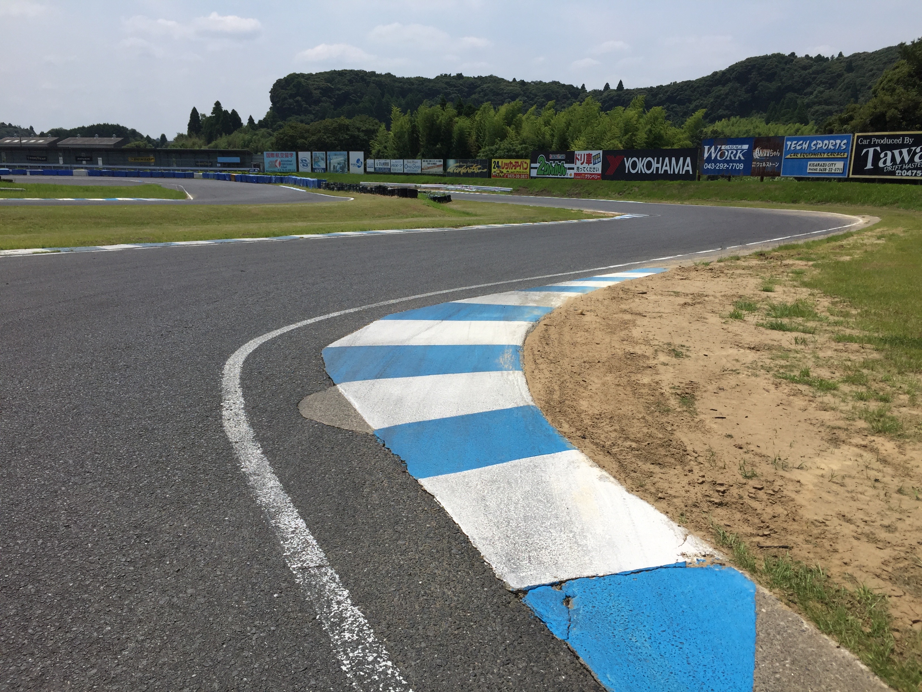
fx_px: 772
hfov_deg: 61.7
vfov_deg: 48.2
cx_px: 461
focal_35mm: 29
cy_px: 346
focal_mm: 4.15
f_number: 2.2
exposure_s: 1/3968
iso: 32
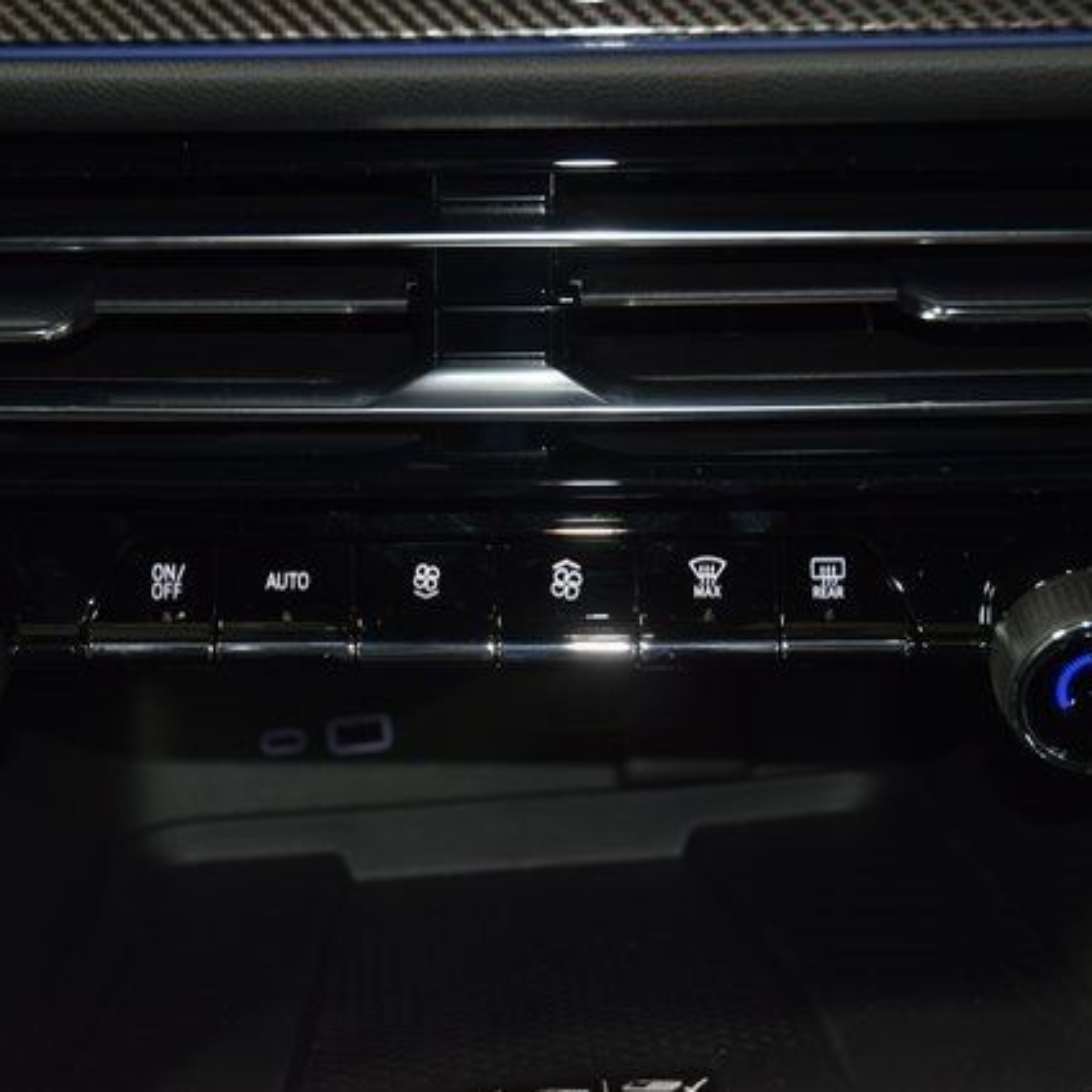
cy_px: 546
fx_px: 2605
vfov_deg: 23.7
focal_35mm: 73
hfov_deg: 23.7
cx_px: 506
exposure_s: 1/15
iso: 720
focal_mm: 38
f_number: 4.2
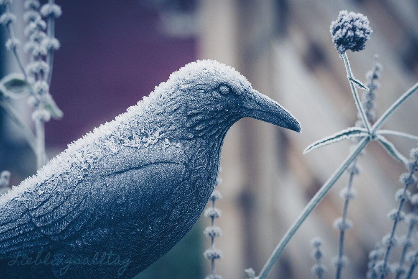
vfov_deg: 8.2
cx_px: 209
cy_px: 140
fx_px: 1951
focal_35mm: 168
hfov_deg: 12.2
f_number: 5.6
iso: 1600
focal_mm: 168
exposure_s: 1/200
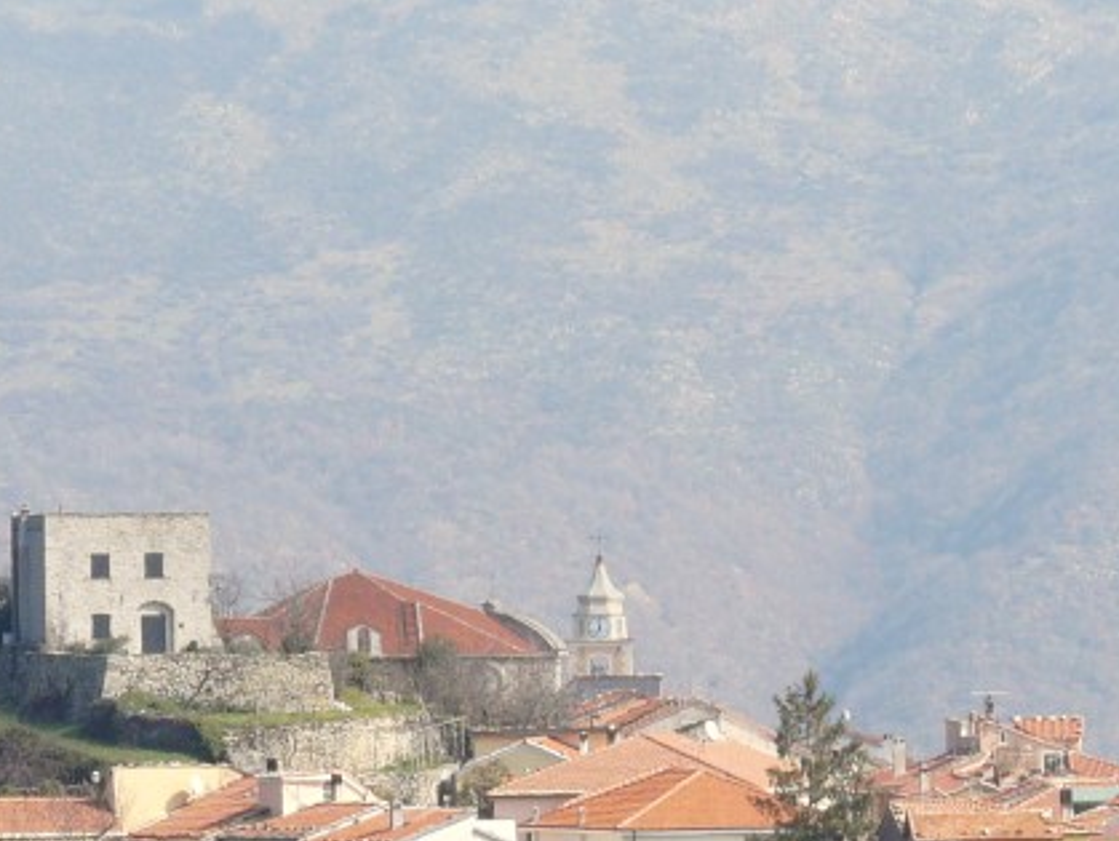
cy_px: 894
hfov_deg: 6.7
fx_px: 9480
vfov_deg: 5.1
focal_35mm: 293
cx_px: 884
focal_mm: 19.7
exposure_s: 1/320
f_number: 5.6
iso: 100
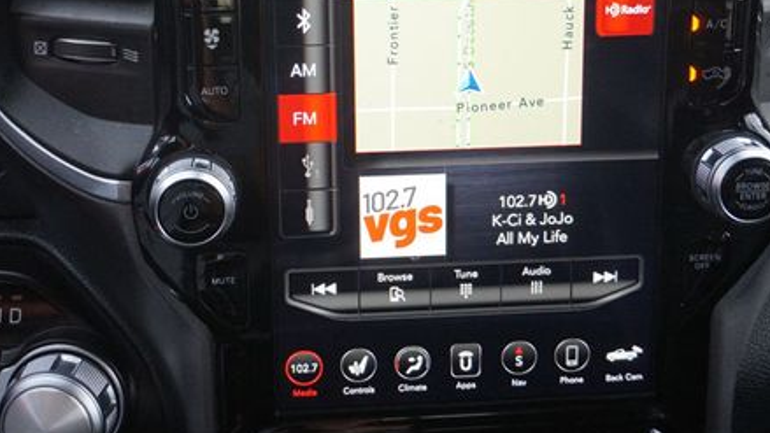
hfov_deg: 37.8
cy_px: 72
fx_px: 1123
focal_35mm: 55
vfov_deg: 21.5
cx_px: 358
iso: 640
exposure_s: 1/160
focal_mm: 24
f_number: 4.5
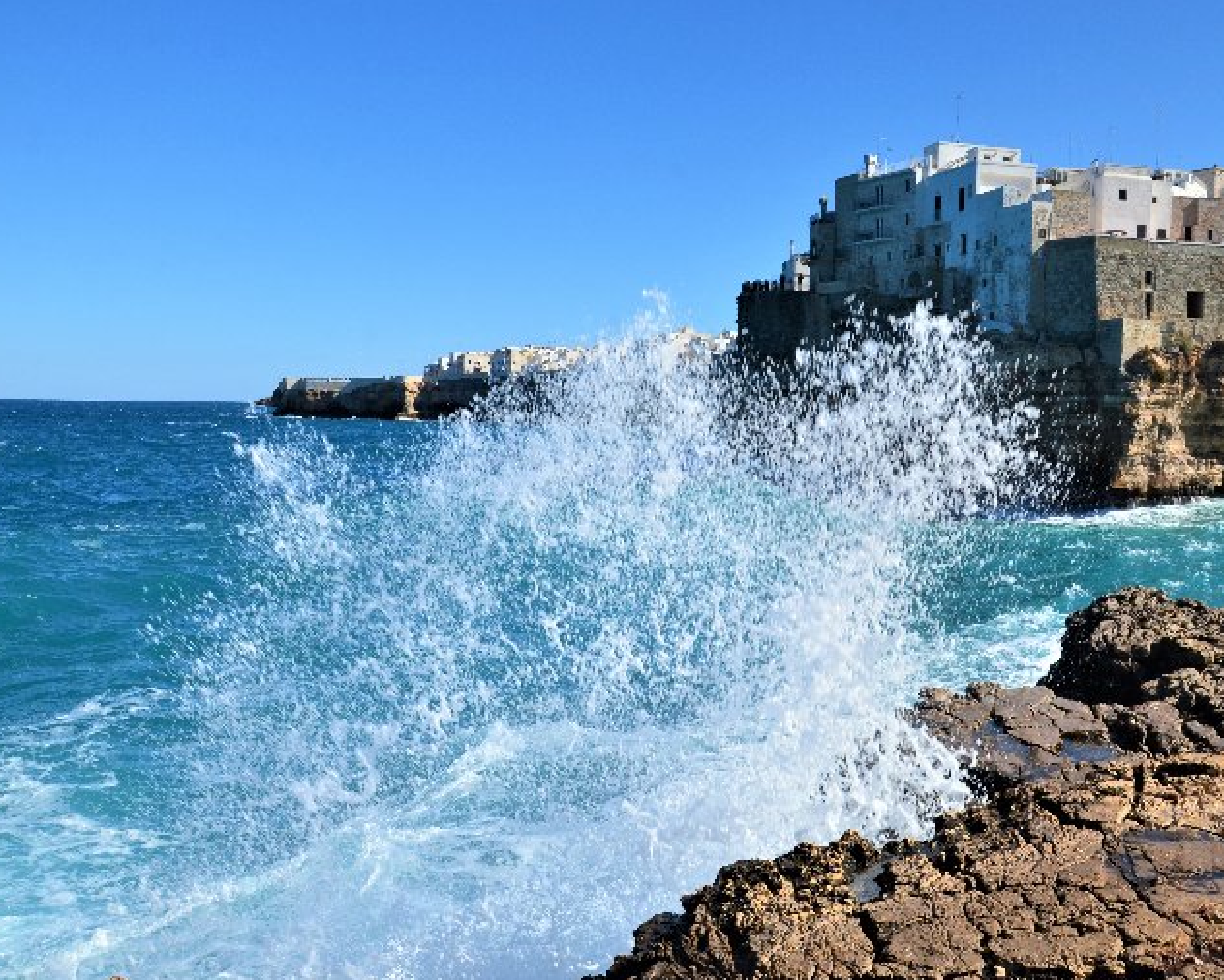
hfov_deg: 55.3
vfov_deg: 45.8
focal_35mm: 32
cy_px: 475
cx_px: 719
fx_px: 1160
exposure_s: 1/250
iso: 320
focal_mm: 18
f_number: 10
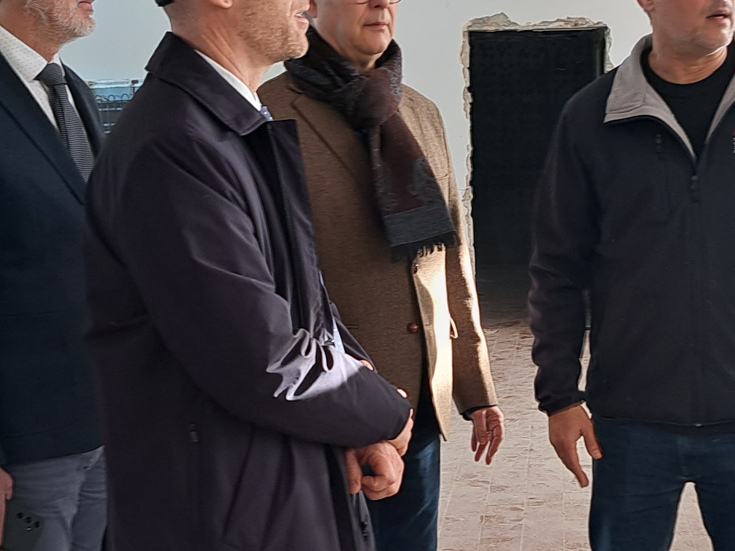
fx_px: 1507
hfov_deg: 27.3
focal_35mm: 71
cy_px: 424
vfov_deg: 20.5
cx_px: 453
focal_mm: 5.23
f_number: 1.8
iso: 50
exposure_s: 1/50
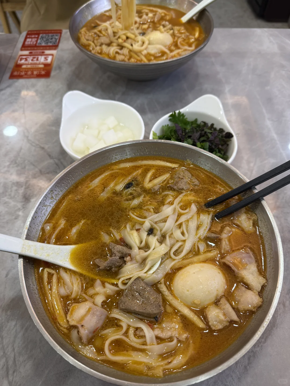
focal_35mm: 24
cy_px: 193
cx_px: 145
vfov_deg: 71.6
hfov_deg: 56.8
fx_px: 268
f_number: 1.78
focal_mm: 6.76
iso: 125
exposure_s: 1/100
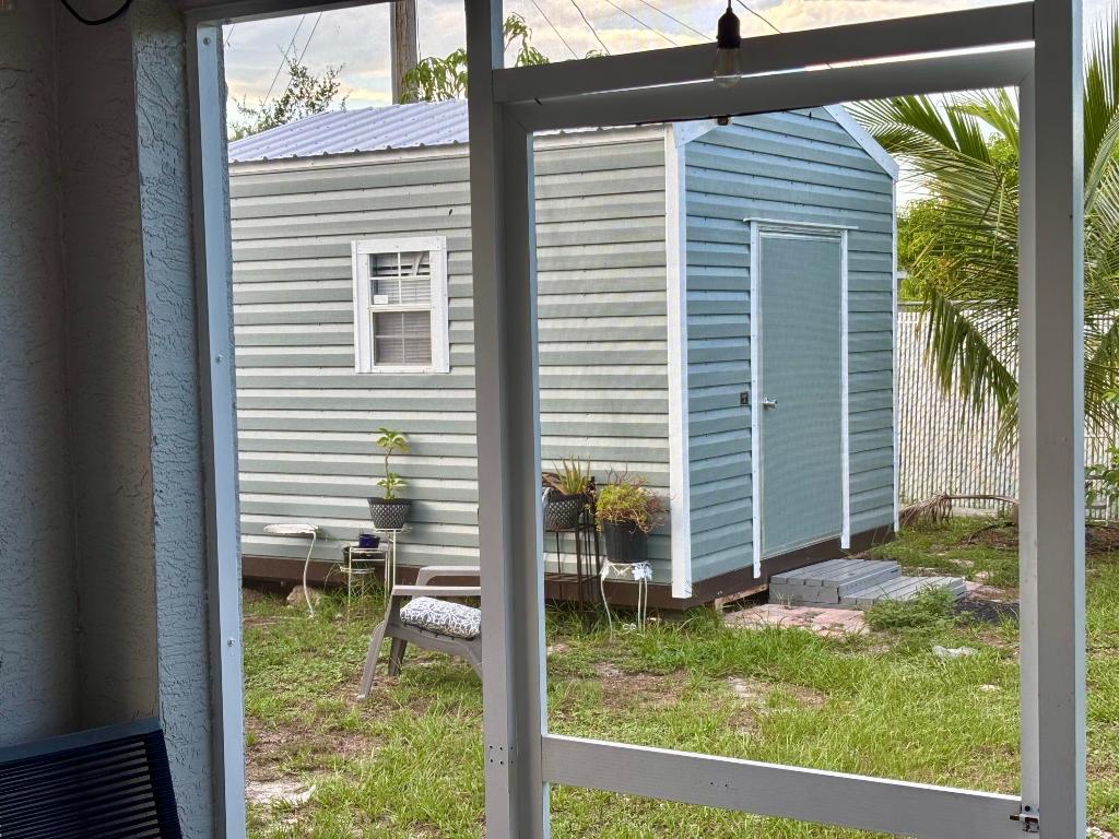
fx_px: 1681
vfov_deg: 28.0
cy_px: 420
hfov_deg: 36.8
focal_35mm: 52
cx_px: 560
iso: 32
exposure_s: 1/190
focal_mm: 5.96
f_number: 1.6
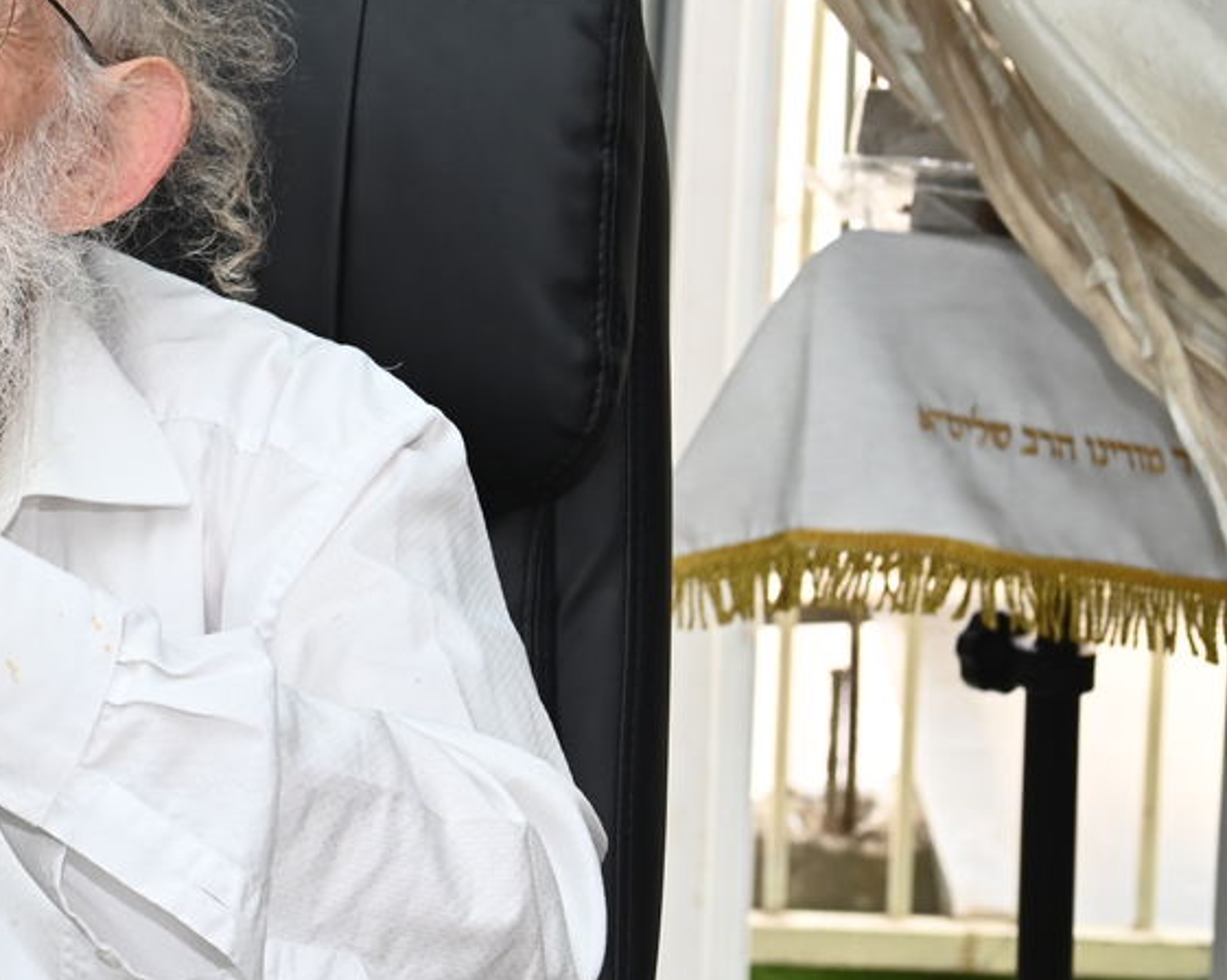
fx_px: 5951
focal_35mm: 164
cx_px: -302
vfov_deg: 9.4
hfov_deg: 11.5
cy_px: 219
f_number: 10
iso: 1600
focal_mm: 70
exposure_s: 1/125
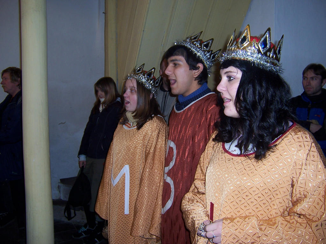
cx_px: 163
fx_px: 311
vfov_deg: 42.9
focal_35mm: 33
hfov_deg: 55.4
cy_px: 122
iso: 80
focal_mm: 5.5
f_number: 2.8
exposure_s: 1/60
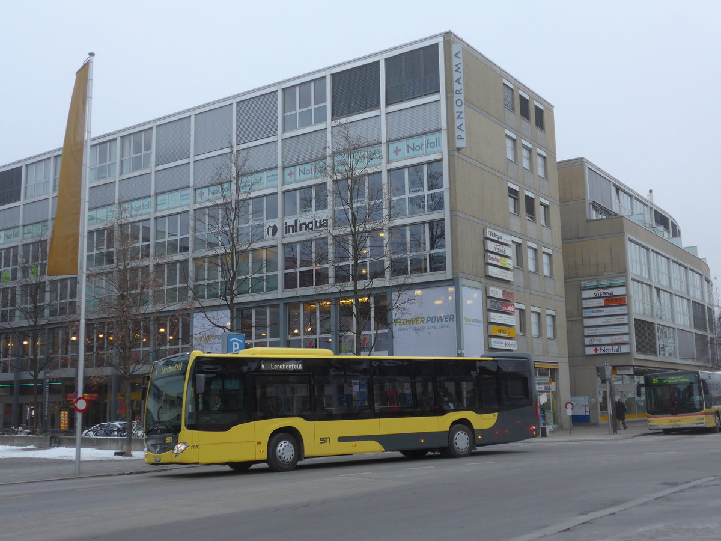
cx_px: 360
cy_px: 270
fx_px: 854
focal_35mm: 41
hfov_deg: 45.8
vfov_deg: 35.1
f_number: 2.8
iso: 160
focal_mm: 8.4
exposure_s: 1/200
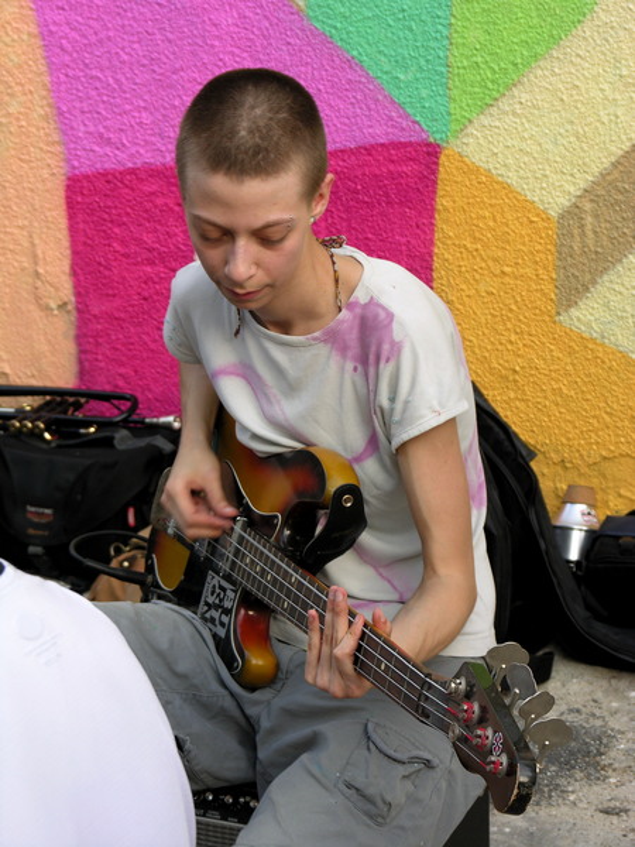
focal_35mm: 127
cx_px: 318
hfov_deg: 11.7
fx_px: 3106
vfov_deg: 15.5
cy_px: 424
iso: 50
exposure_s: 1/48
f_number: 4.3
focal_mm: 32.4
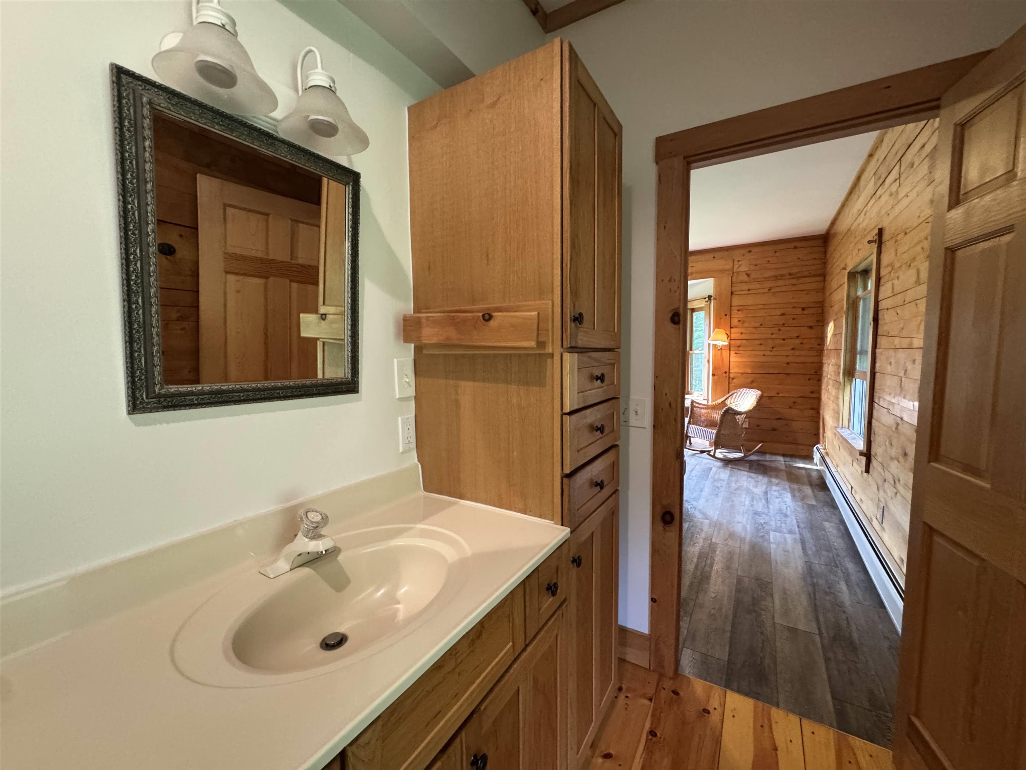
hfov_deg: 102.1
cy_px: 385
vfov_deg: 85.7
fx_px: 415
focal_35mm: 14
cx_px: 513
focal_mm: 2.22
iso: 640
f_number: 2.2
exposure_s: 1/60
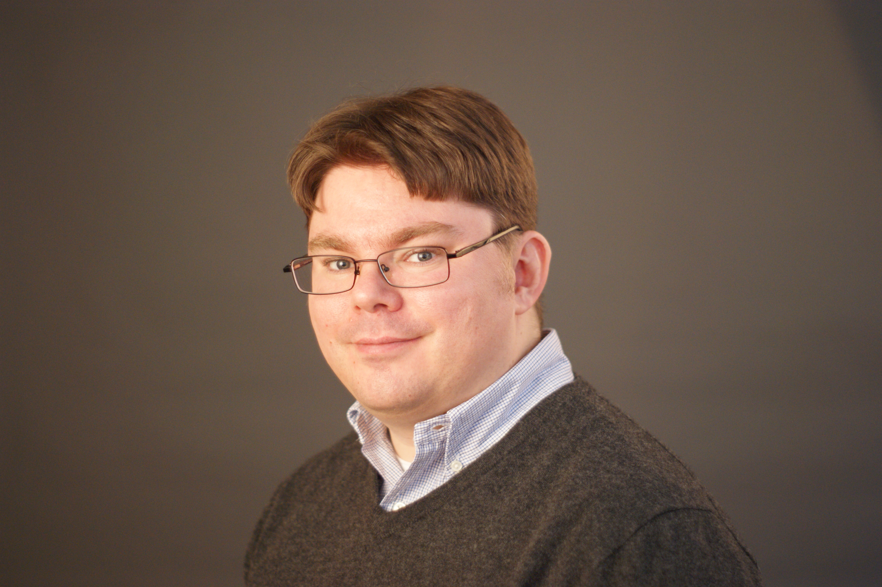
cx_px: 441
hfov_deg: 27.0
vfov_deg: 18.2
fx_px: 1836
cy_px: 294
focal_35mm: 75
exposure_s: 1/50
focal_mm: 50
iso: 400
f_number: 2
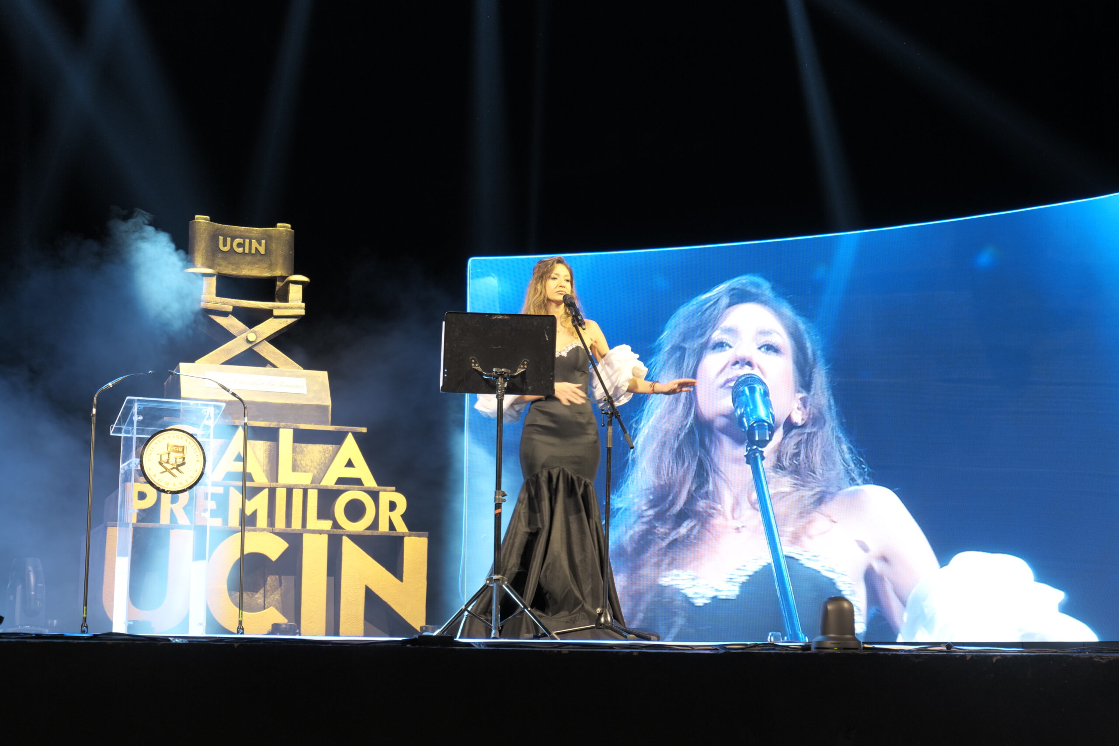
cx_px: 560
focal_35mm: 60
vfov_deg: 22.6
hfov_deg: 33.4
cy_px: 373
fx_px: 1865
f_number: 5.6
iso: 400
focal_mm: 60
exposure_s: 1/13
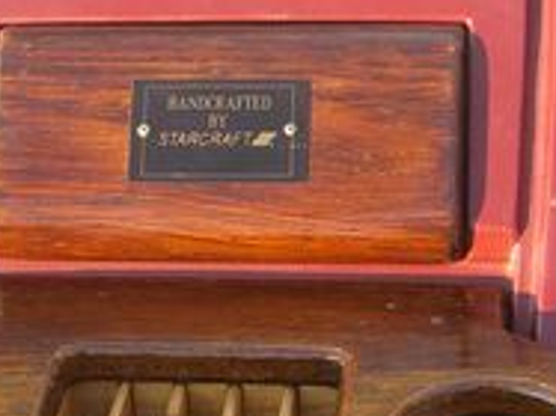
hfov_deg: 15.2
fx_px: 2087
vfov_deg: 11.2
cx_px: 217
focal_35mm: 130
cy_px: 461
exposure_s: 1/200
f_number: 2.7
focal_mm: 6.2
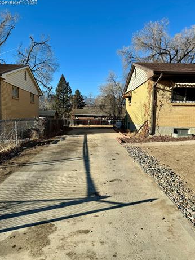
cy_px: 129
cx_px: 99
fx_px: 188
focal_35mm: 25
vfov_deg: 69.4
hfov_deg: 54.9
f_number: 1.78
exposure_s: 1/4049
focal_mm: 6.86
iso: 80
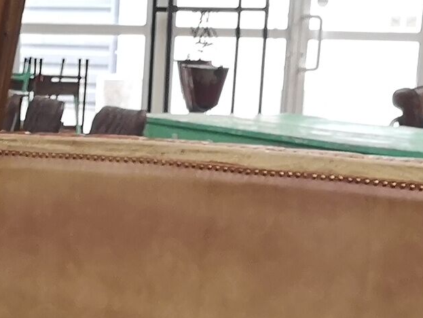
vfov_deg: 8.4
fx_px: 1932
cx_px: -68
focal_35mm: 158
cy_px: 830
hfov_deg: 12.2
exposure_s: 1/50
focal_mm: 5.58
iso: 125
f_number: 1.8
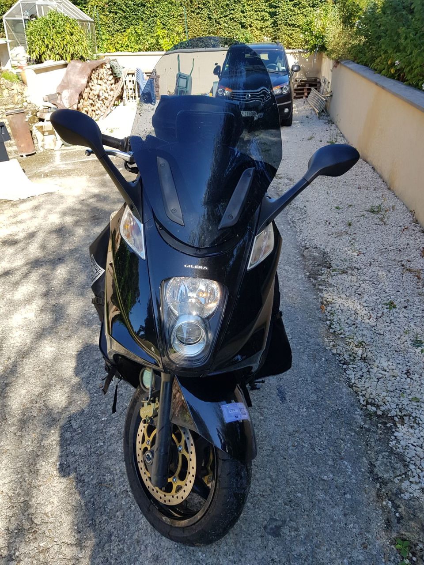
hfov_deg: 53.1
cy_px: 282
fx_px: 425
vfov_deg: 67.3
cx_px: 212
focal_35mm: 26
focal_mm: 4.2
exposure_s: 1/670
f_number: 1.7
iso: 40
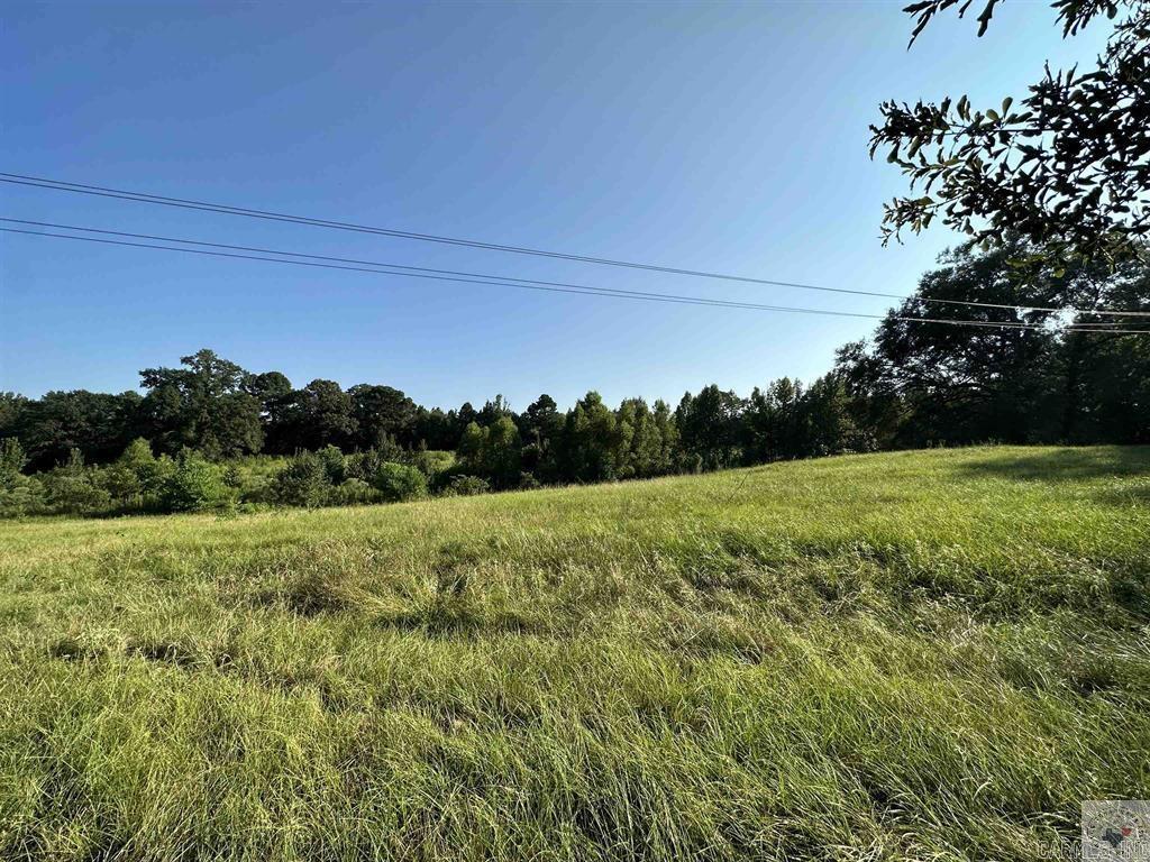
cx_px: 575
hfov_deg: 102.1
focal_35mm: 14
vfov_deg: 85.7
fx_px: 465
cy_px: 431
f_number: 2.2
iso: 50
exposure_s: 1/2451
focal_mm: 2.22
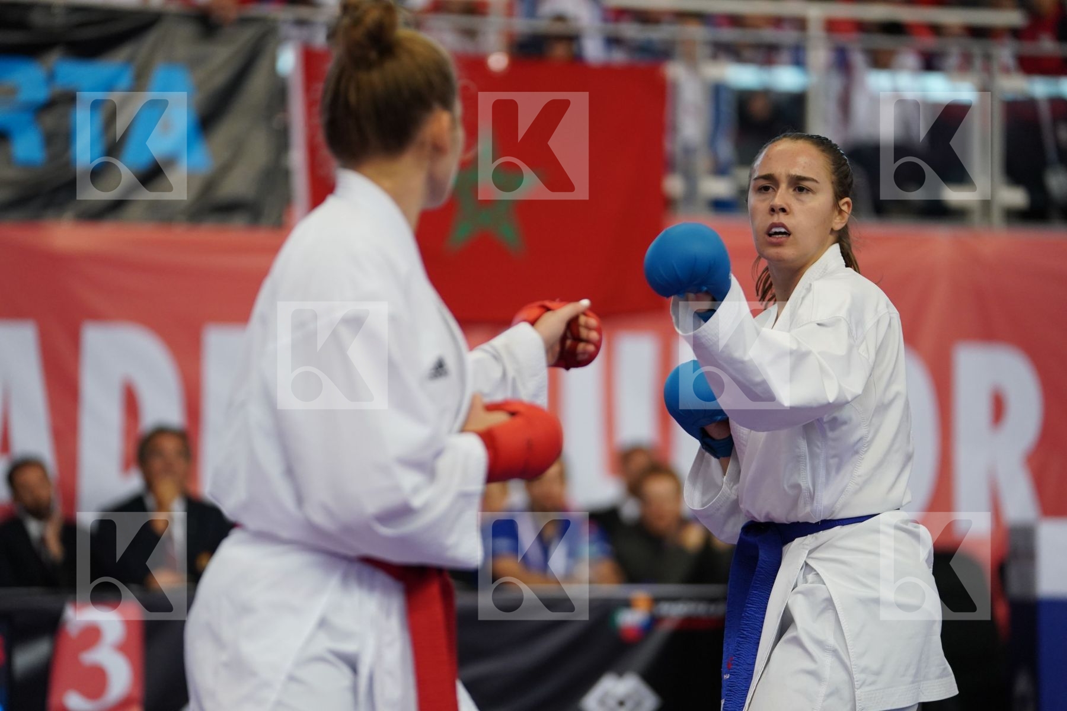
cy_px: 356
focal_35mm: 154
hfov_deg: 13.3
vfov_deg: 8.9
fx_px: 4564
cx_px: 534
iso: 2000
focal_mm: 154
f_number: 2.8
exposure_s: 1/1000
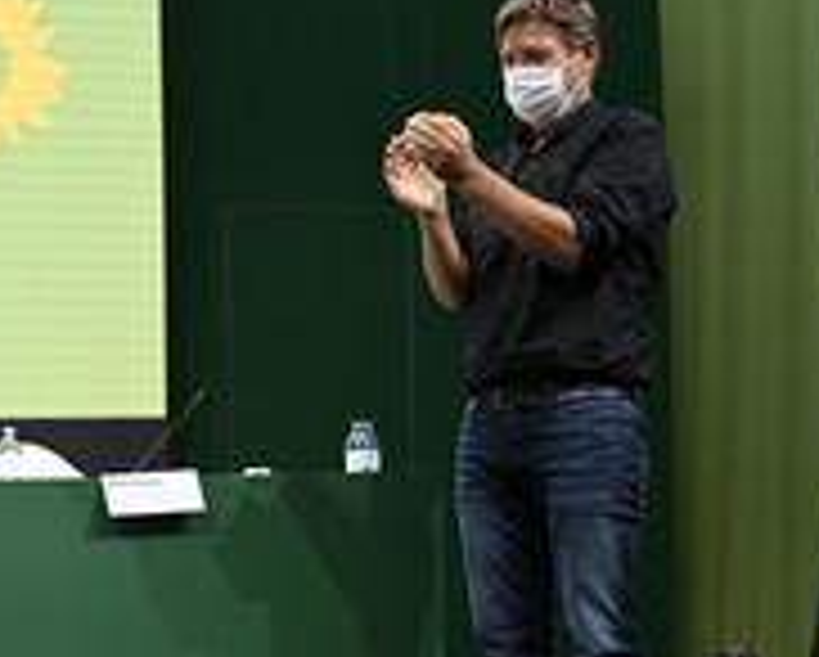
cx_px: -119
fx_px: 1577
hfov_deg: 26.4
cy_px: 364
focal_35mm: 65
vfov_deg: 23.5
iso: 4000
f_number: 5.6
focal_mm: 28
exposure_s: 1/640
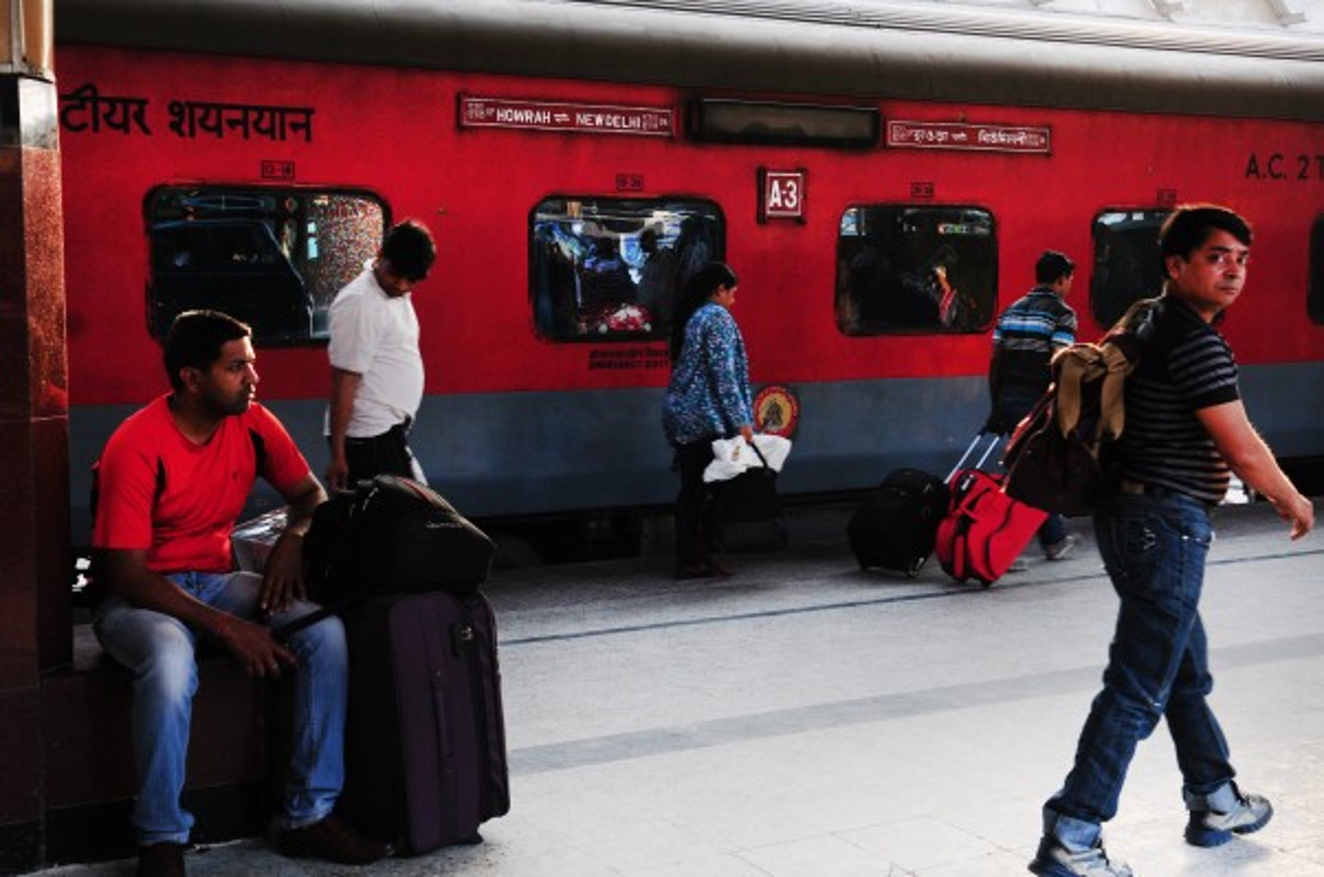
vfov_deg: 28.0
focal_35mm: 48
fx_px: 1762
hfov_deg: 41.2
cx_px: 662
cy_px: 438
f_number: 5.6
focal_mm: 32
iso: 400
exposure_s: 1/100
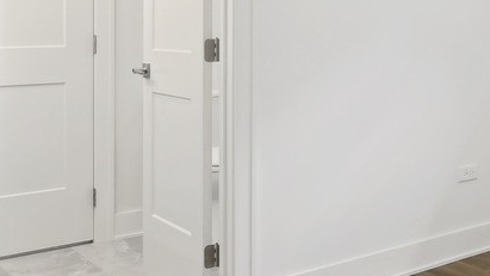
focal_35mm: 57
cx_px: 597
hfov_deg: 30.6
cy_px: 31
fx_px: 740
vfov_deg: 20.7
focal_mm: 14
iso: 100
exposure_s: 1/6
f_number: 10
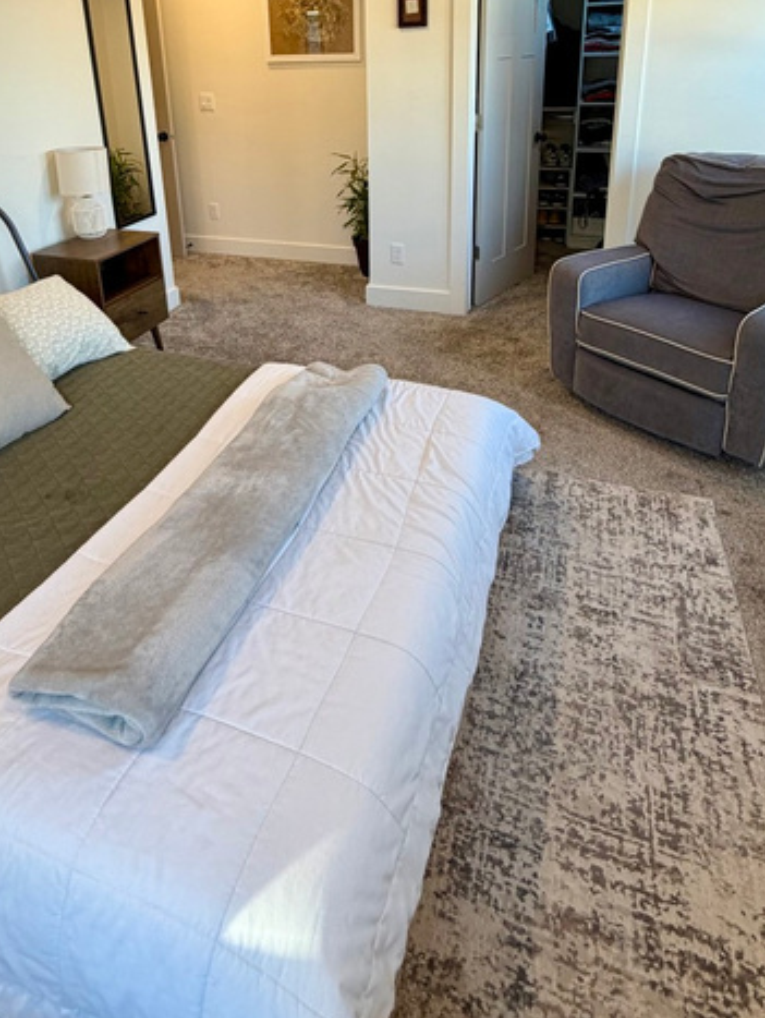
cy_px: 259
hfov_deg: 58.8
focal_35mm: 23
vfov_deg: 69.2
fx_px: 677
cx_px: 340
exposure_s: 1/120
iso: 125
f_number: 2.2
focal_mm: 2.22
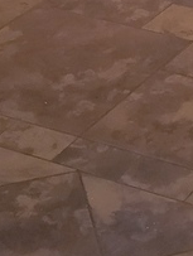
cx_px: 363
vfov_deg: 13.0
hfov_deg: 10.1
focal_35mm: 138
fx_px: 1023
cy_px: -198
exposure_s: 1/40
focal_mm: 4.3
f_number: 1.5
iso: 320
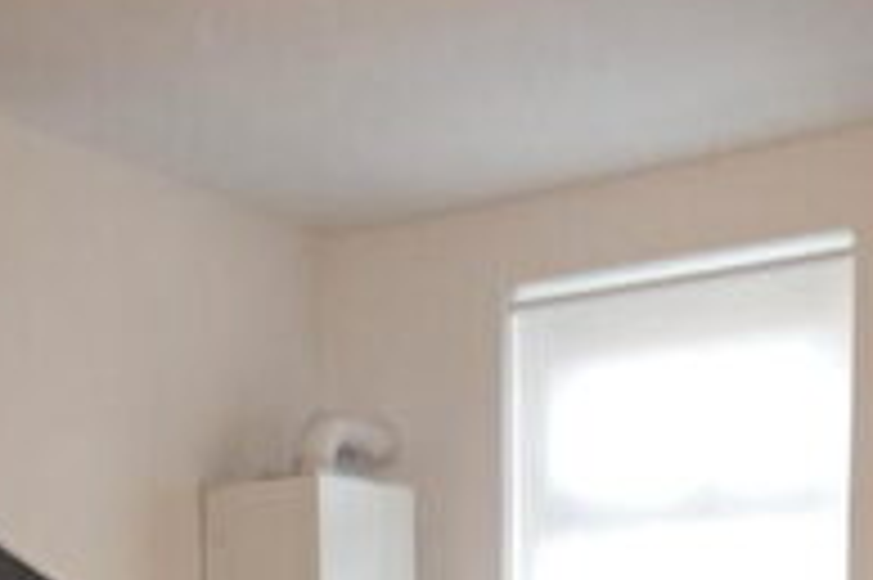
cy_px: 1045
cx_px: 436
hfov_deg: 27.0
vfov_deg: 15.6
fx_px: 1817
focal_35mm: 75
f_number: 3.2
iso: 125
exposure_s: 1/25
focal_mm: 3.6
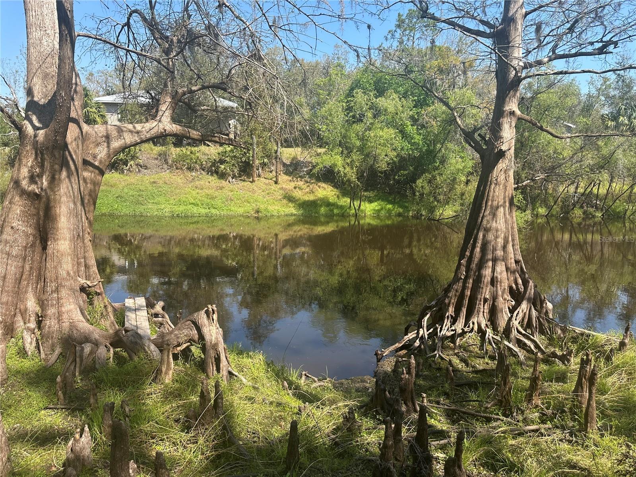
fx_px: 441
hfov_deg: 71.6
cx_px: 318
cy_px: 238
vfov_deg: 56.8
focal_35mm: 24
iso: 80
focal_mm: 6.86
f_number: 1.78
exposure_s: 1/1562
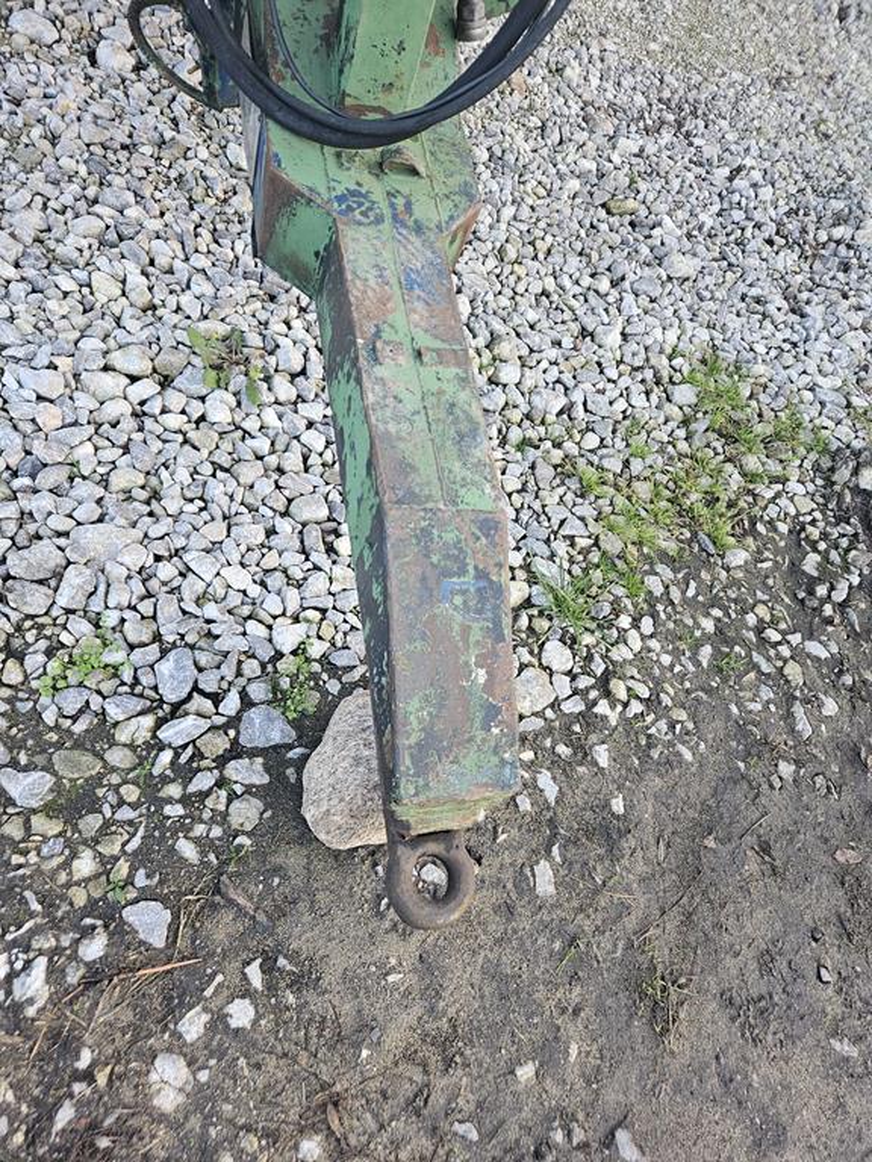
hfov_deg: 58.9
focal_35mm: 23
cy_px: 581
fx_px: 773
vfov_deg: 73.9
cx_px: 436
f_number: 1.8
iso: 80
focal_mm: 5.4
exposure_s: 1/190
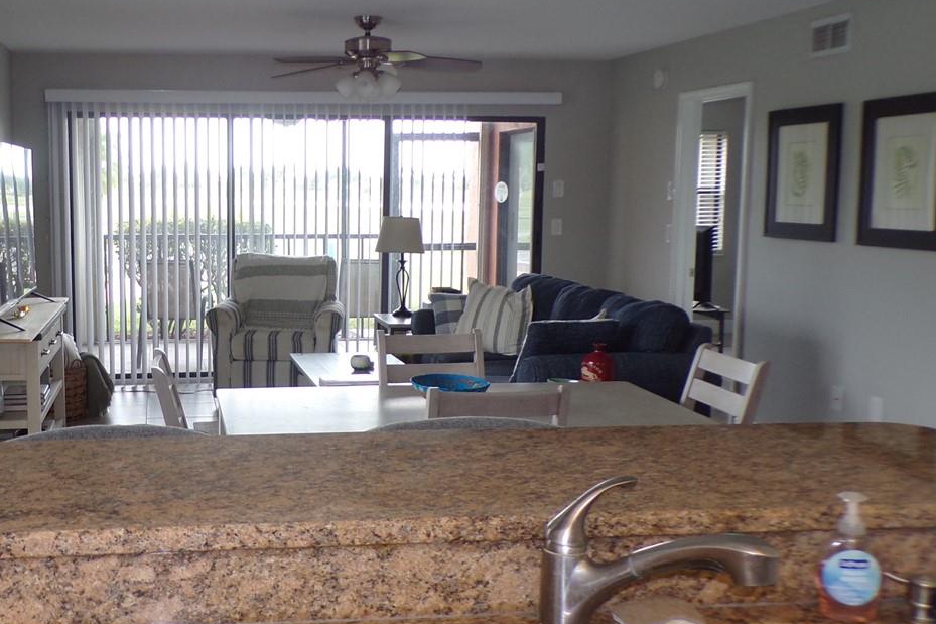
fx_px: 1118
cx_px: 282
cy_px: 287
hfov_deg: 44.5
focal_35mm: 43
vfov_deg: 31.2
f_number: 3
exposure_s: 1/38
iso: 100
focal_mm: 4.3
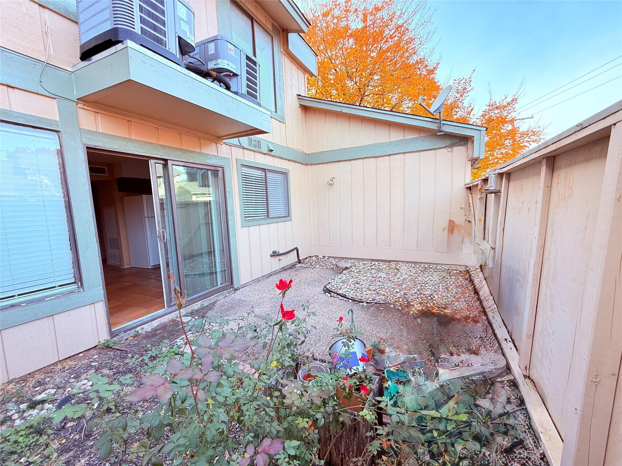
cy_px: 233
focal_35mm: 14
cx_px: 311
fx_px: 252
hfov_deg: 102.1
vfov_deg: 85.7
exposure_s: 1/161
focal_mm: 2.22
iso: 50
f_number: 2.2
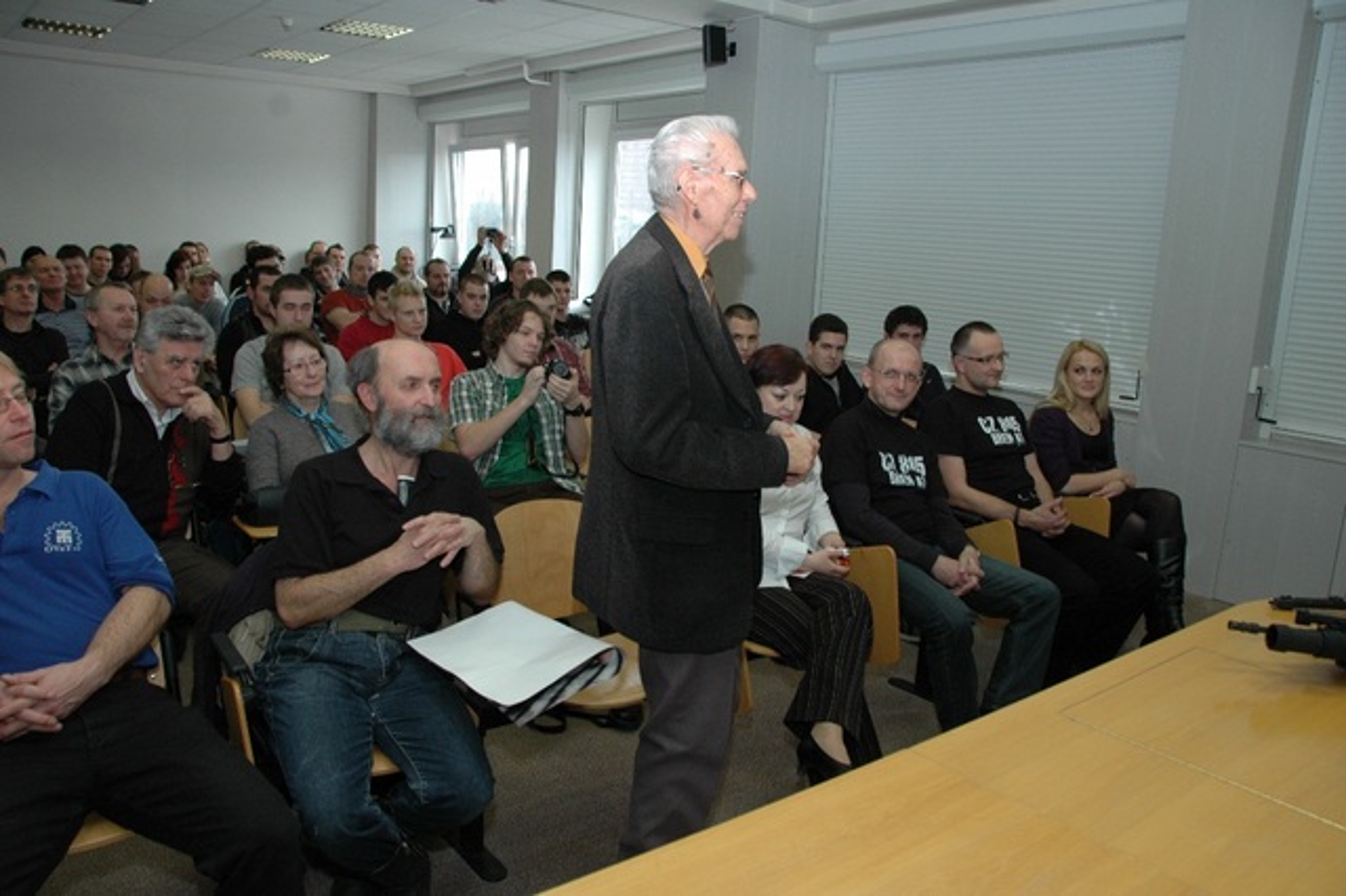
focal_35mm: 27
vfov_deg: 47.9
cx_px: 673
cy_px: 448
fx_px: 1009
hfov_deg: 67.4
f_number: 5
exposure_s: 1/80
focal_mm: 18
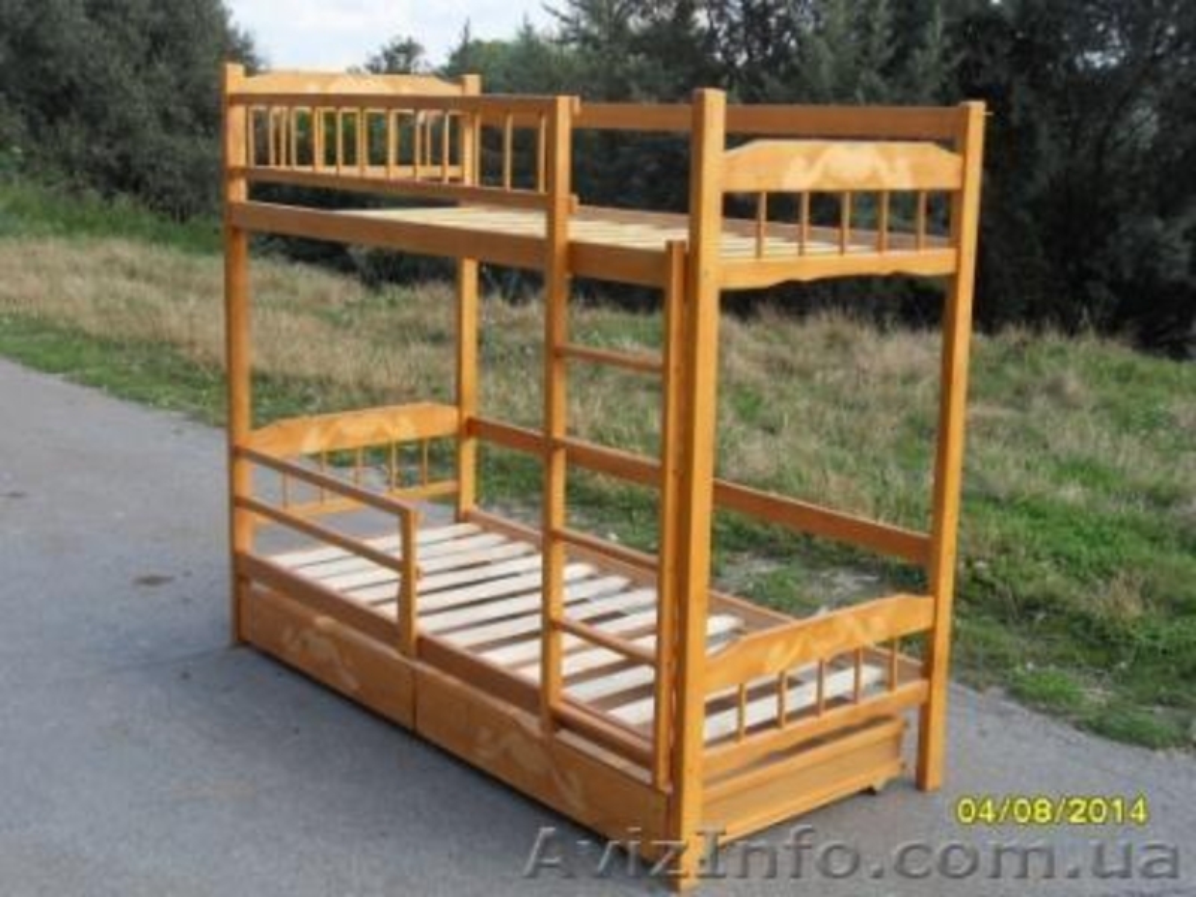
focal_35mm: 43
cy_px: 448
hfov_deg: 43.9
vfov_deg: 33.6
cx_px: 598
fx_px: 1486
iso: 80
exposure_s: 1/250
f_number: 3.9
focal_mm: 7.9
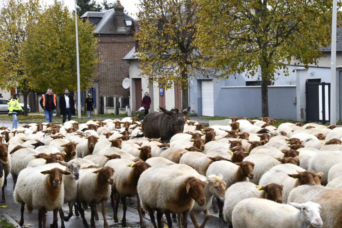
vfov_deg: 13.7
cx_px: 171
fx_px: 950
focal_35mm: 100
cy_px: 114
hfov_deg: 20.4
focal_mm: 100
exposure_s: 1/200
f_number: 9
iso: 450
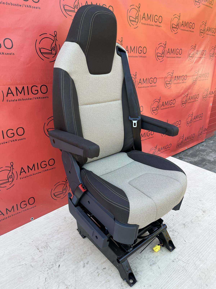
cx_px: 108
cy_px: 144
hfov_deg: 53.1
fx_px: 216
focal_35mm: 26
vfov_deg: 67.3
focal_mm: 5.1
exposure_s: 1/251
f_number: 1.6
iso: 40
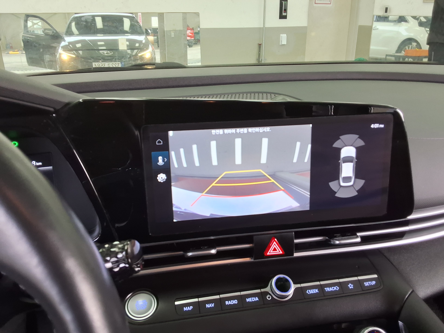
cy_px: 166
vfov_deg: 49.7
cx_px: 222
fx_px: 359
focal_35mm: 28
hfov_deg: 63.4
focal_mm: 2.91
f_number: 1.9
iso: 50
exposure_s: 1/40
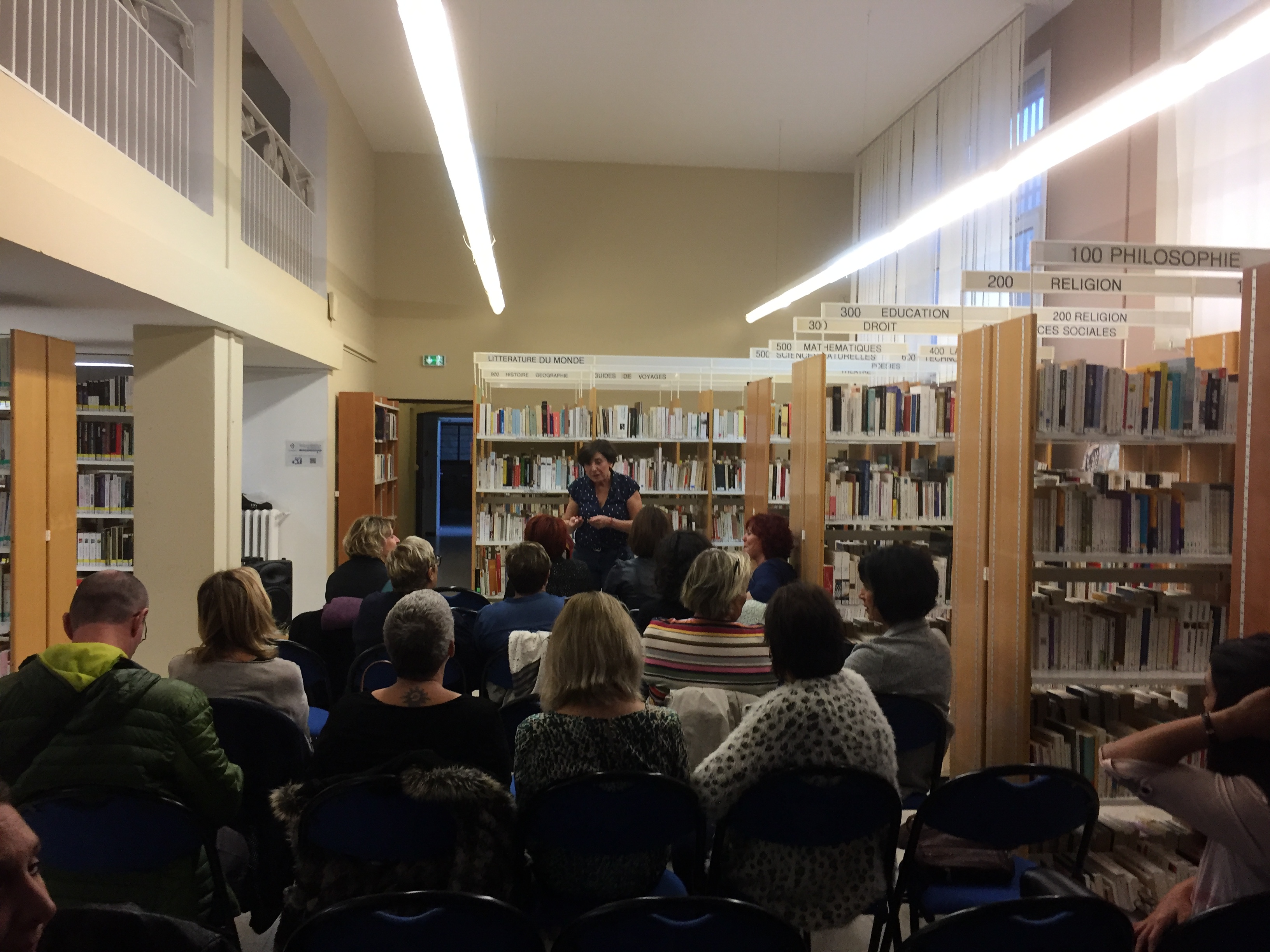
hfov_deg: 61.7
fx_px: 1064
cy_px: 476
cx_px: 635
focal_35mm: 29
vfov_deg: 48.2
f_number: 2.2
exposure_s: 1/33
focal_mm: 4.15
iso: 64
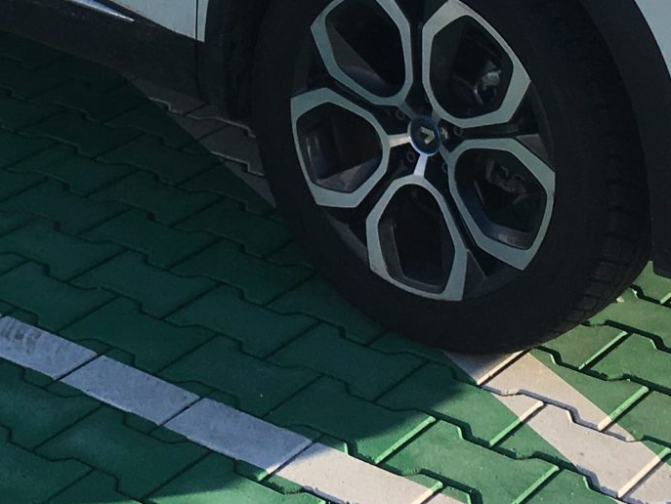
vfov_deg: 12.7
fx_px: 2095
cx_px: 139
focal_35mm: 108
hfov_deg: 18.0
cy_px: -343
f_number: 2.2
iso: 25
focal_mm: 4.15
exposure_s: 1/1083
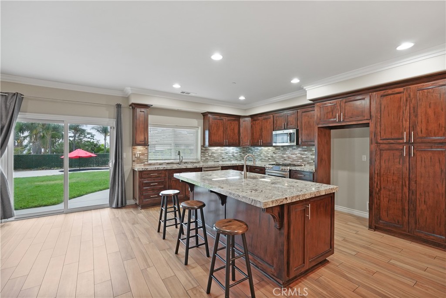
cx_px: 223
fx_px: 198
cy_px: 149
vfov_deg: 73.8
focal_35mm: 16
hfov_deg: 96.7
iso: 800
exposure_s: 1/30
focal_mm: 16
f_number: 4
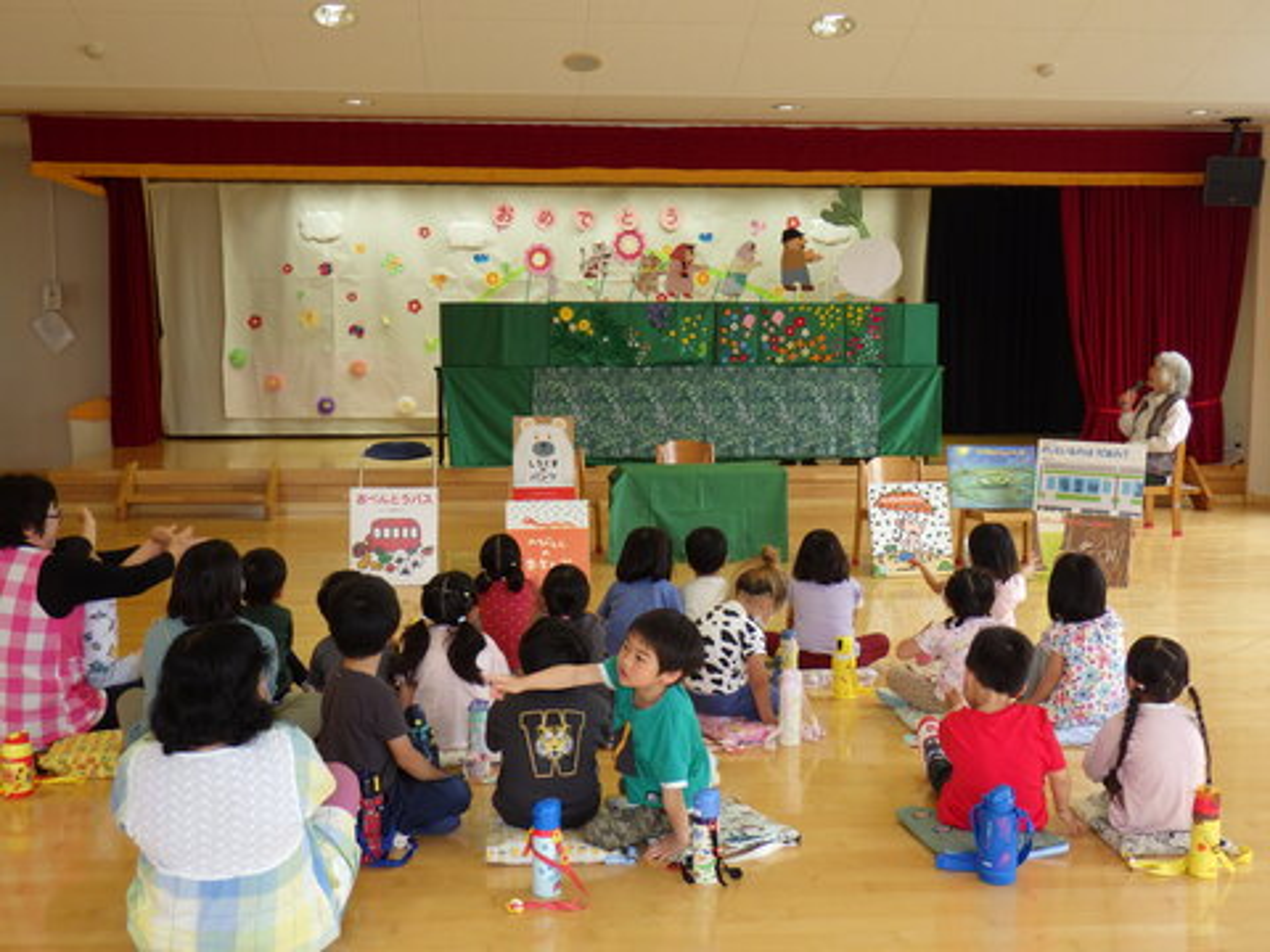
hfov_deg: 44.8
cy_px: 476
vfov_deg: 34.3
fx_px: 1541
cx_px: 635
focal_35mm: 42
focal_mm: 7.5
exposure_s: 1/60
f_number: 4.2
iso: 125
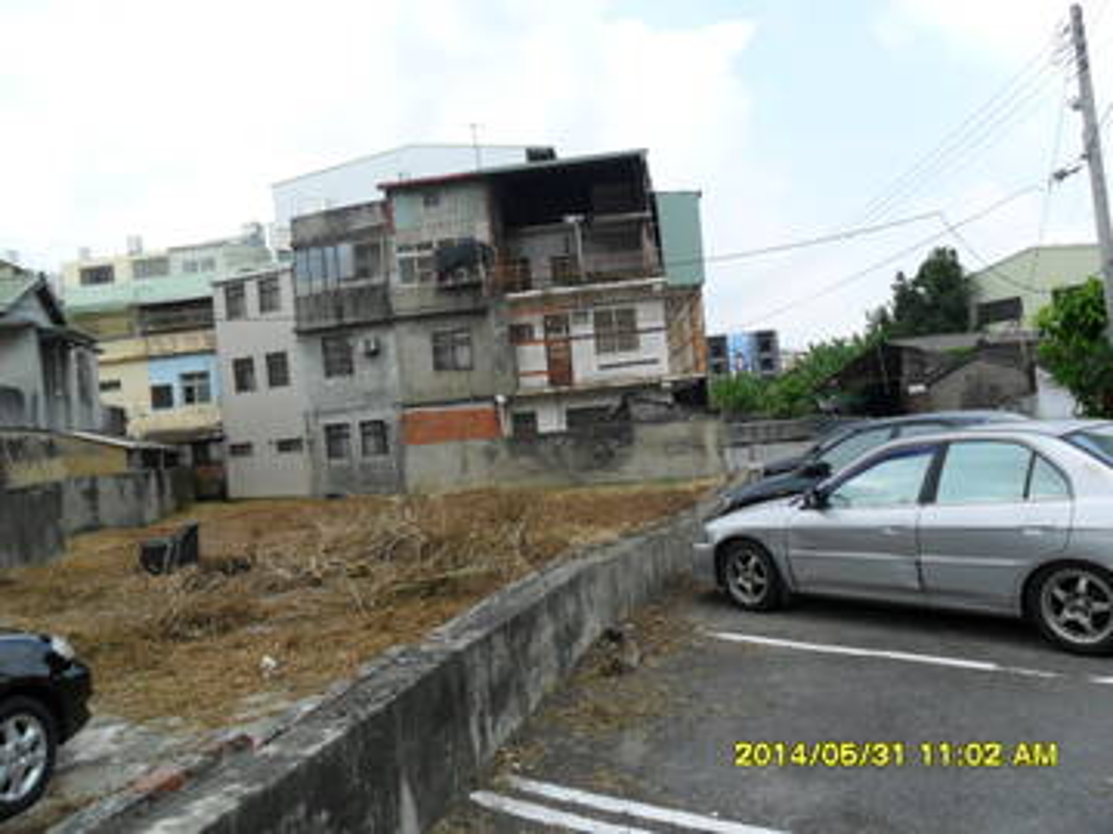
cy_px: 417
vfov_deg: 51.4
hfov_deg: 65.3
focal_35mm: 27
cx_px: 556
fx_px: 868
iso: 100
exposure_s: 1/750
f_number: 3.5
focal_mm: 4.9
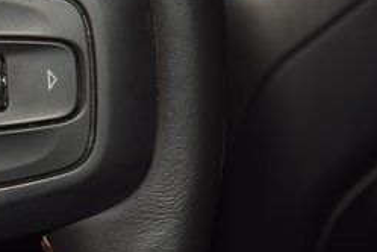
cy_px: 84
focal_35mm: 270
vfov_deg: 5.1
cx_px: -68
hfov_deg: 7.6
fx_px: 2827
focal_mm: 70
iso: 100
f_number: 8
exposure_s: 1/125
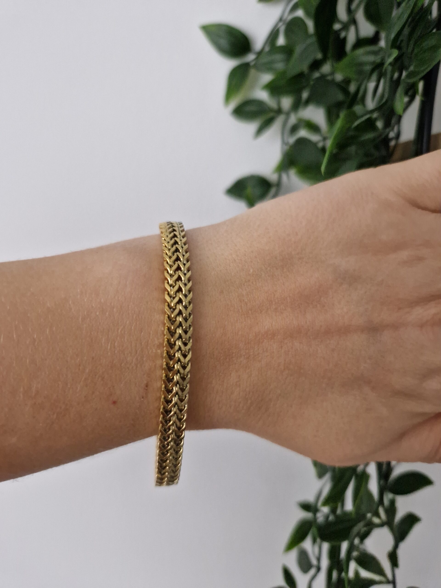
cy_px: 294
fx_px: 391
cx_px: 220
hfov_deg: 58.9
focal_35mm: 23
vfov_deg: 73.9
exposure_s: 1/100
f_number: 1.8
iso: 125
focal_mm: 5.4
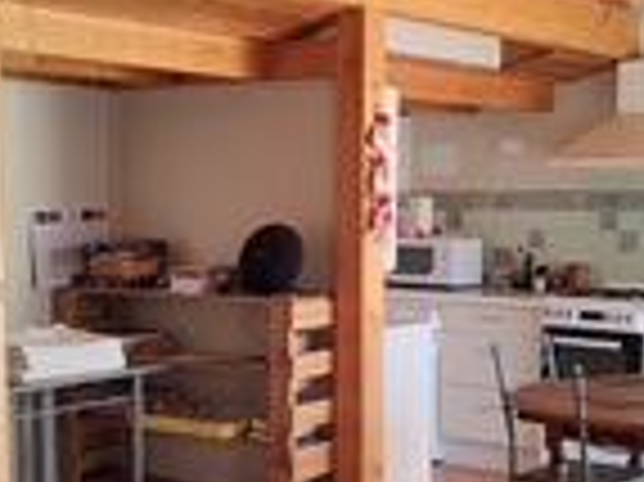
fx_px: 1245
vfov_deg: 21.8
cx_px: 338
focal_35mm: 67
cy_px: 302
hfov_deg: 29.0
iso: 89
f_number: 1.89
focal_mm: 5.89
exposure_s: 1/33
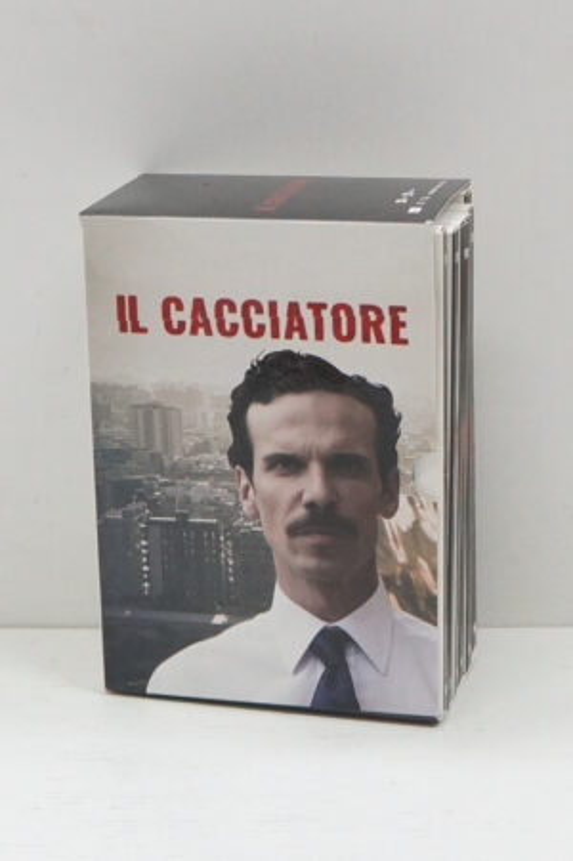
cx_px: 286
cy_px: 430
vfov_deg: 67.4
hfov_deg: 47.9
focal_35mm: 27
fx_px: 646
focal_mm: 18
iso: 1600
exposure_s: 1/60
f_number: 5.6
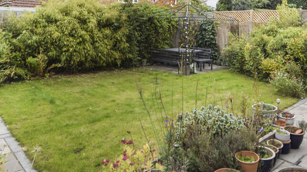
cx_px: 202
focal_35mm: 30
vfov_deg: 36.9
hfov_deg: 62.9
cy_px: 24
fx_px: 244
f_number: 4.5
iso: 100
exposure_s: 1/200
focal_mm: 12
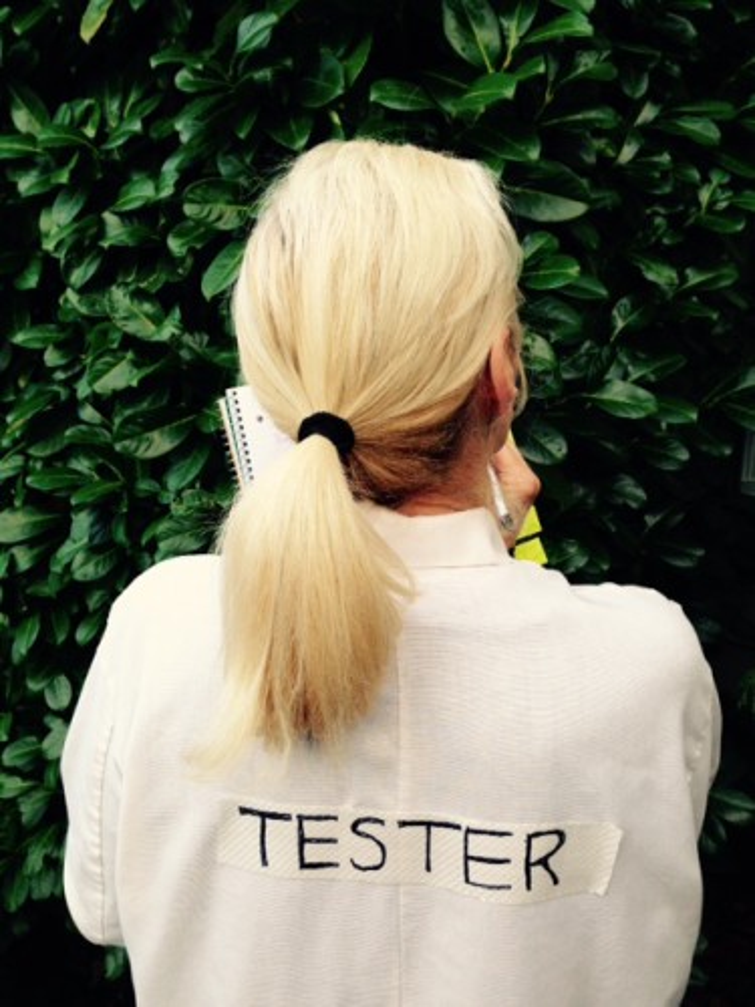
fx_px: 960
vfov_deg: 55.4
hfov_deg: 42.9
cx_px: 378
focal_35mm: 33
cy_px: 504
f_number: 2.4
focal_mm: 4.12
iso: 64
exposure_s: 1/60
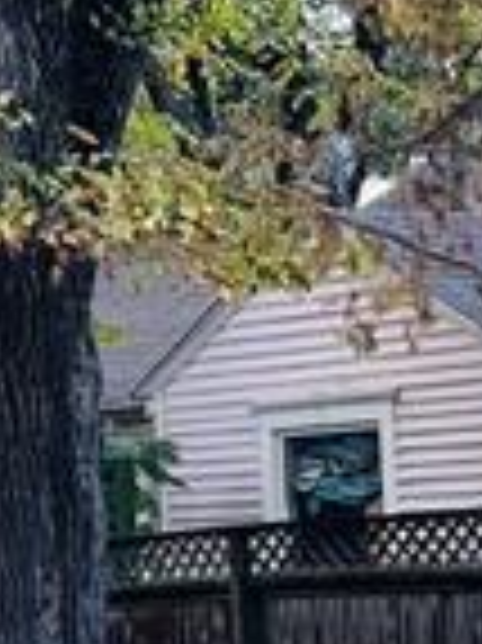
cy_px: 419
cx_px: -1487
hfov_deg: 6.7
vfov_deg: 11.5
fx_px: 3198
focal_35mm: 172
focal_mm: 6.86
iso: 80
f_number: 1.78
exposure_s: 1/351
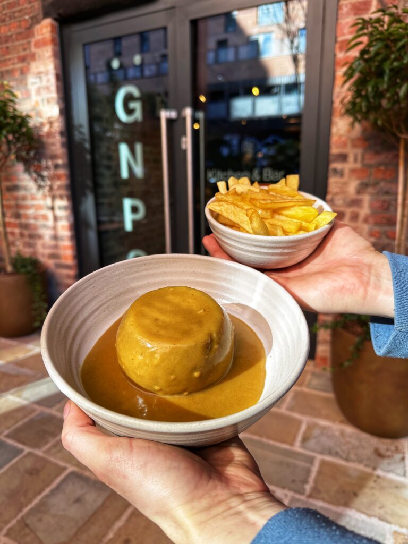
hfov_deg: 56.8
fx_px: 377
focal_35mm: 24
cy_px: 272
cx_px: 204
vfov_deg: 71.6
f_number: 1.78
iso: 80
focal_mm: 6.86
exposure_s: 1/349
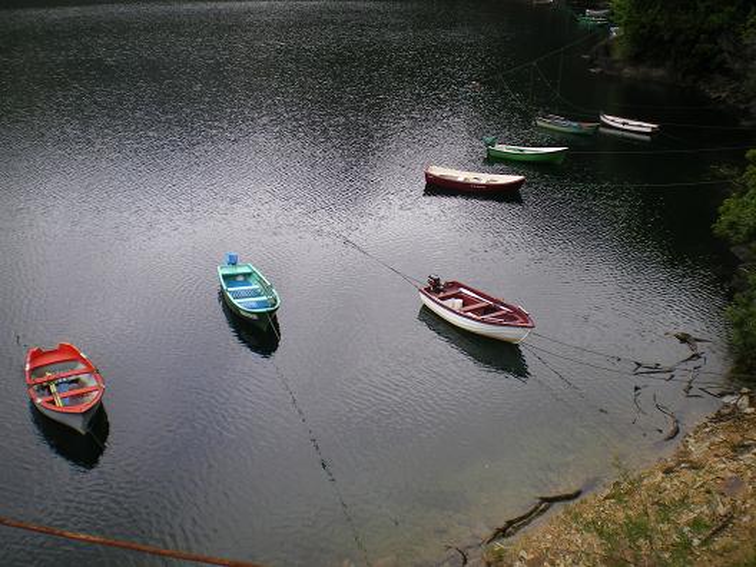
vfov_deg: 37.7
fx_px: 830
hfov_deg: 49.0
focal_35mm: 38
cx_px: 378
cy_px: 284
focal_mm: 6.3
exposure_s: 1/125
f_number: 4.6
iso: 64
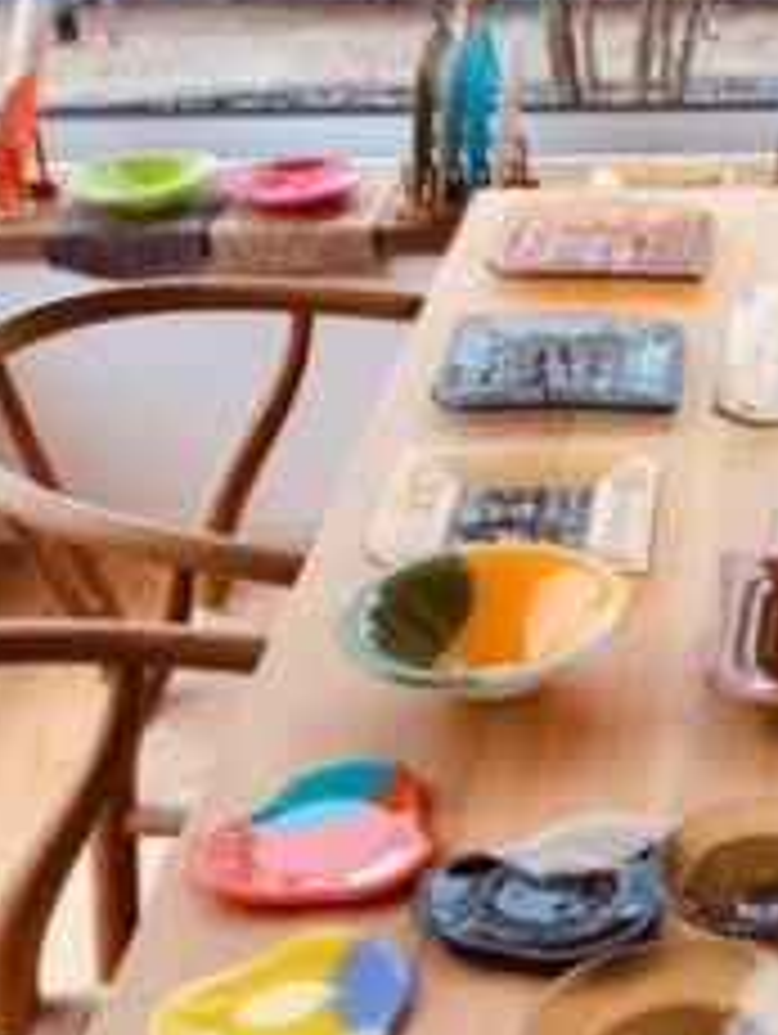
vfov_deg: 26.5
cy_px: 706
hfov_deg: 19.2
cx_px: 904
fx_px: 2184
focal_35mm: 73
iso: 25
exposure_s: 1/100
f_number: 1.8
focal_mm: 3.99
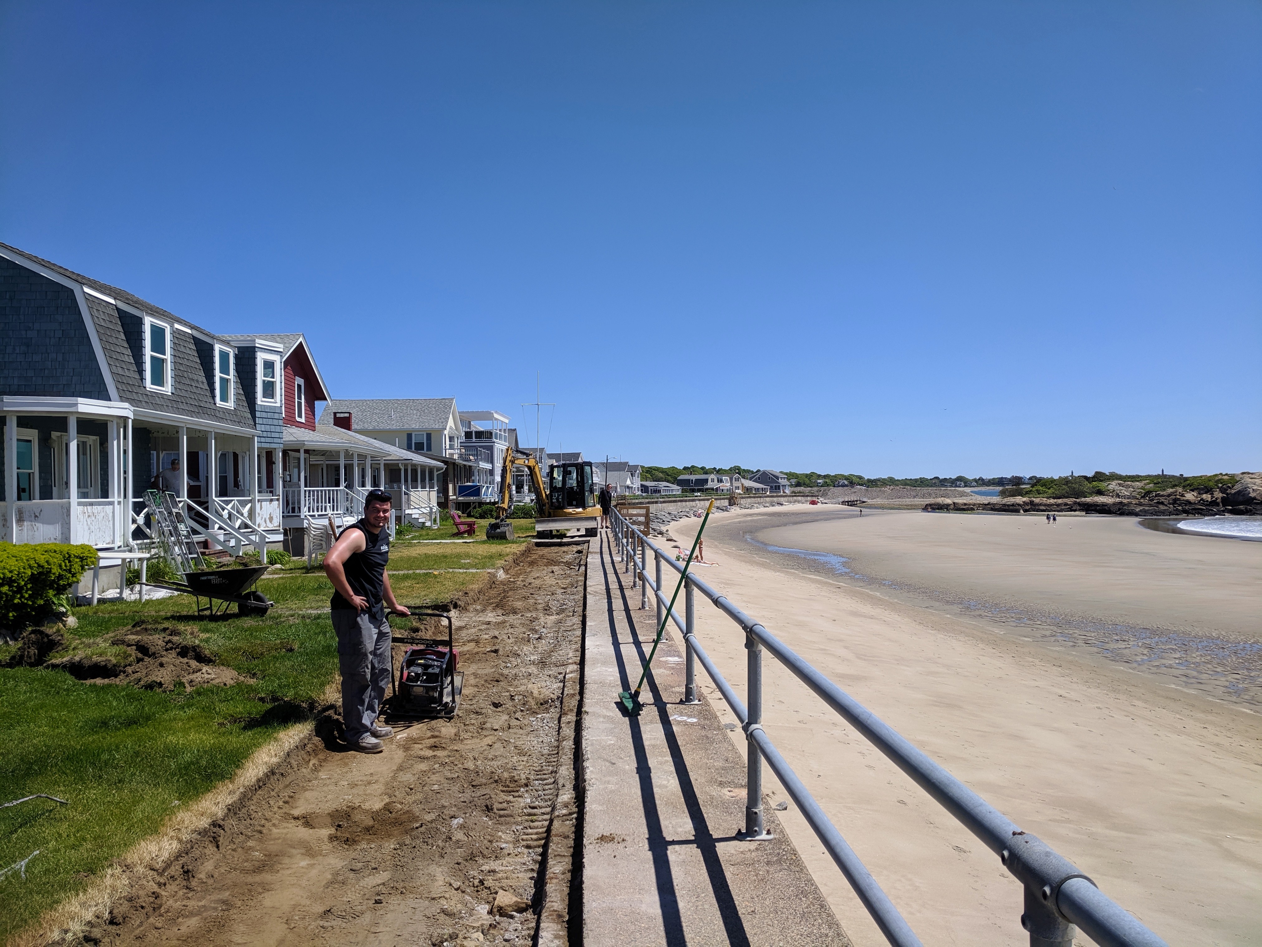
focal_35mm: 26
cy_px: 474
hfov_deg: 67.3
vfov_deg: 53.1
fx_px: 948
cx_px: 631
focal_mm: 4.67
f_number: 2
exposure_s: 1/2740
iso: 54
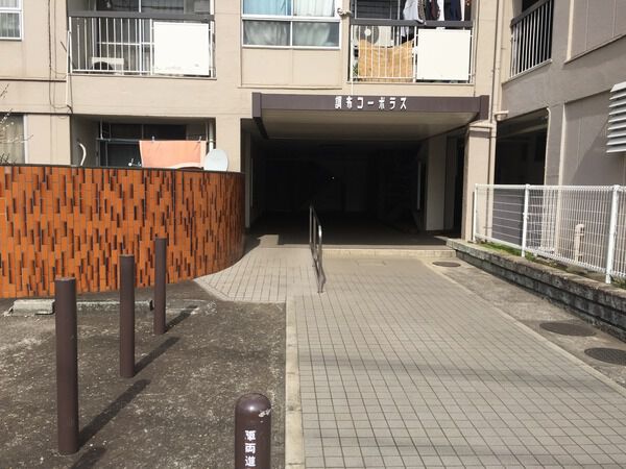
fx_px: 524
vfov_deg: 48.2
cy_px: 234
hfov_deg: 61.7
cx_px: 313
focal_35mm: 29
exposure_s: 1/1721
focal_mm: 4.15
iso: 32
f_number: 2.2
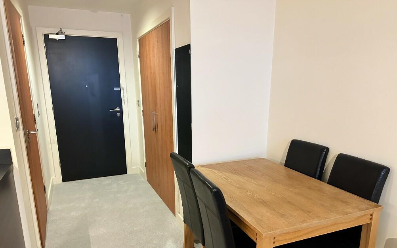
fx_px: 281
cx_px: 202
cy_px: 151
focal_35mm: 26
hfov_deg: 70.4
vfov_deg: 47.3
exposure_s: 1/50
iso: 640
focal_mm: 6.86
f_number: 1.78
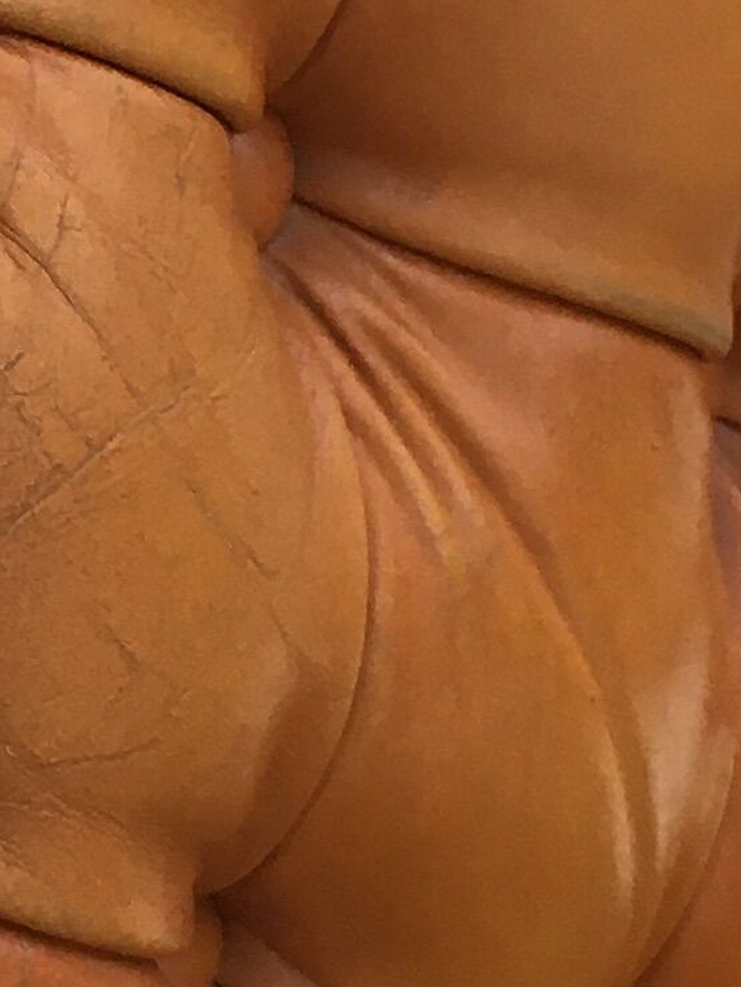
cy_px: -7
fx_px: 4534
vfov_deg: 12.3
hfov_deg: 9.0
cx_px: -485
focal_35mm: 159
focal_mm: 4.15
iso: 32
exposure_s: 1/33
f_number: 2.2
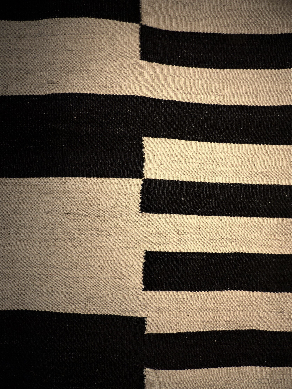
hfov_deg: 54.9
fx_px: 281
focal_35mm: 25
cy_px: 194
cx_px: 146
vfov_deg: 69.4
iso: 100
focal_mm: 4.5
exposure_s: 1/60
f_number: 2.8
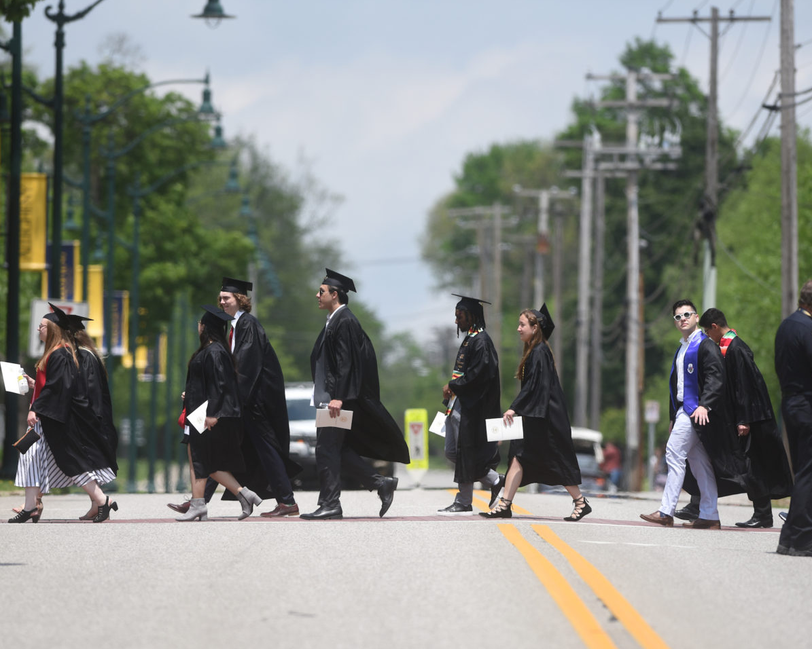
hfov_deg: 5.3
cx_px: 364
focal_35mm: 362
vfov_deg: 4.3
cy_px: 335
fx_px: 8700
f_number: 4
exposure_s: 1/4000
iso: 320
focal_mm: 300
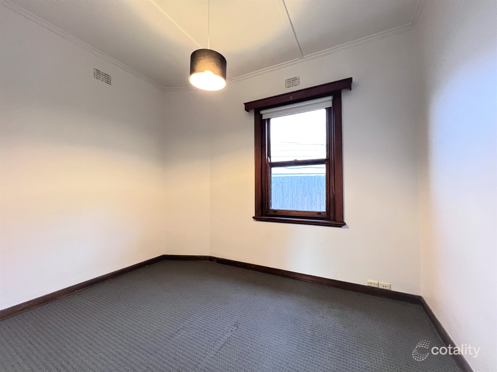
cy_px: 186
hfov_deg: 106.2
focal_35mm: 13
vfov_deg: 89.9
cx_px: 248
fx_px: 187
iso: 640
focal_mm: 1.57
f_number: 1.8
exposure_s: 1/50
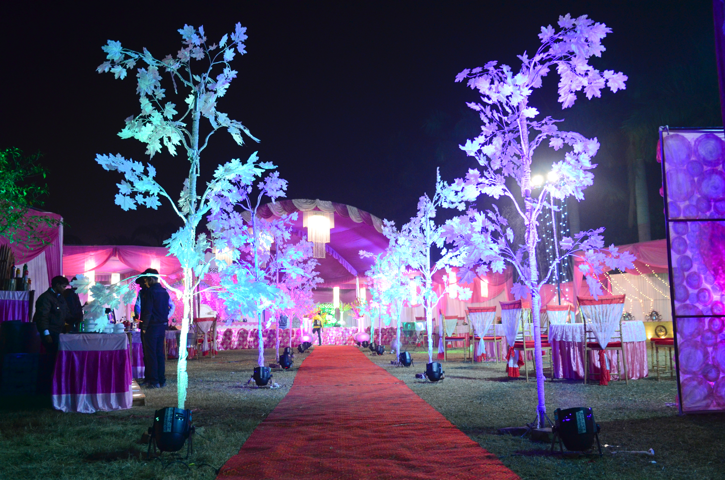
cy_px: 240
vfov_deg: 39.8
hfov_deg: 57.3
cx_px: 362
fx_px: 663
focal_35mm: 33
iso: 1600
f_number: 3.5
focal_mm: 22
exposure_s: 1/60
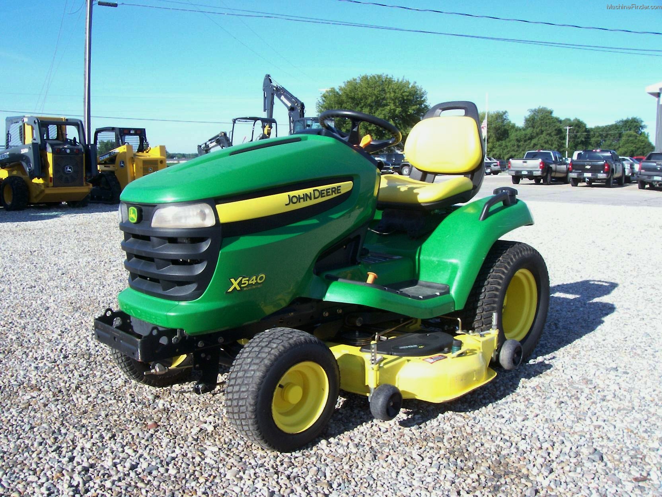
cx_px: 331
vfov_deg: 41.8
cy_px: 248
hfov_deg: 54.0
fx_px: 650
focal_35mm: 34
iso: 80
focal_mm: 5.6
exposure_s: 1/227
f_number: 5.1
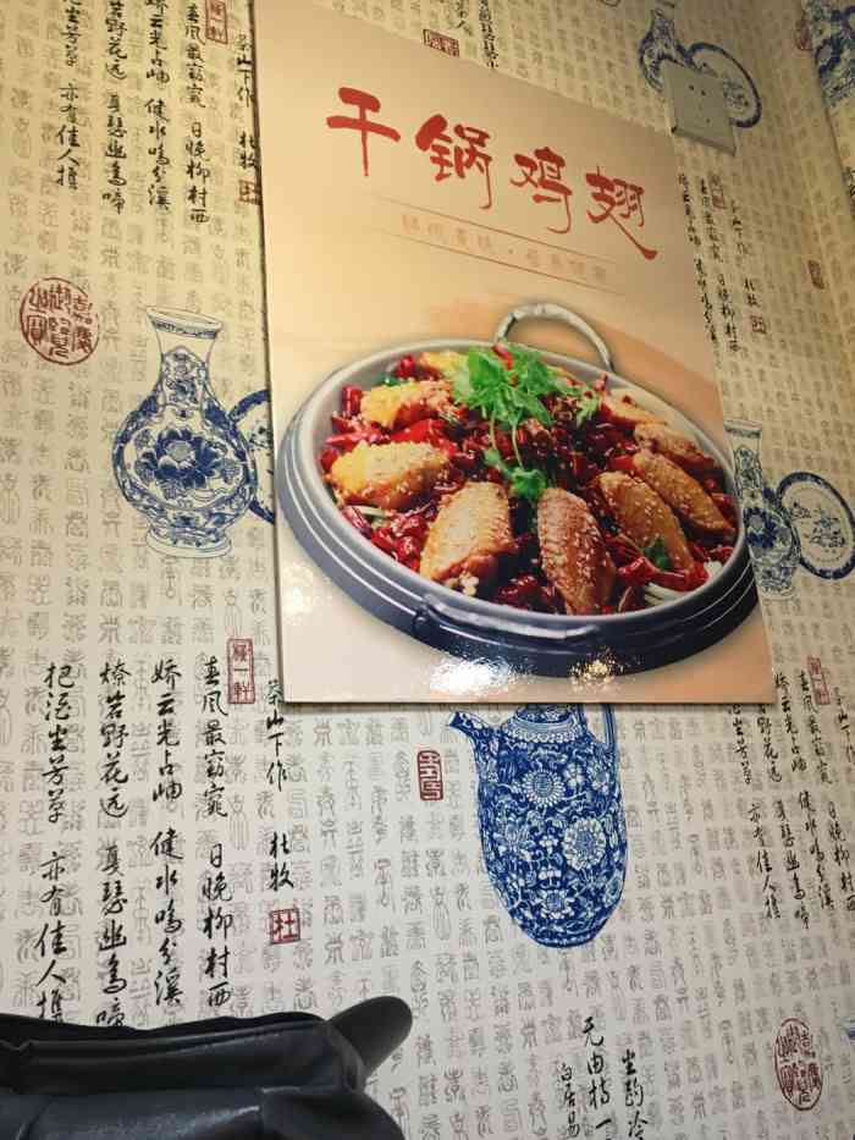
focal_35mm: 29
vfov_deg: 61.7
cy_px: 570
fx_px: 955
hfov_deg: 48.2
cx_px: 428
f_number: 2.2
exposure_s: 1/33
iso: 200
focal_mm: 4.15
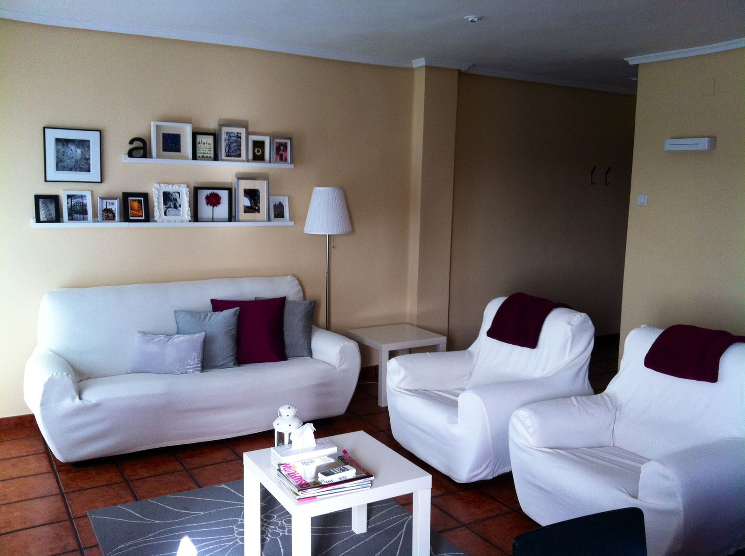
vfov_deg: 40.6
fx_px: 752
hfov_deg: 52.7
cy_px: 278
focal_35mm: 35
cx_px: 372
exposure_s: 1/33
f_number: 2.8
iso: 100
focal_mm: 3.85
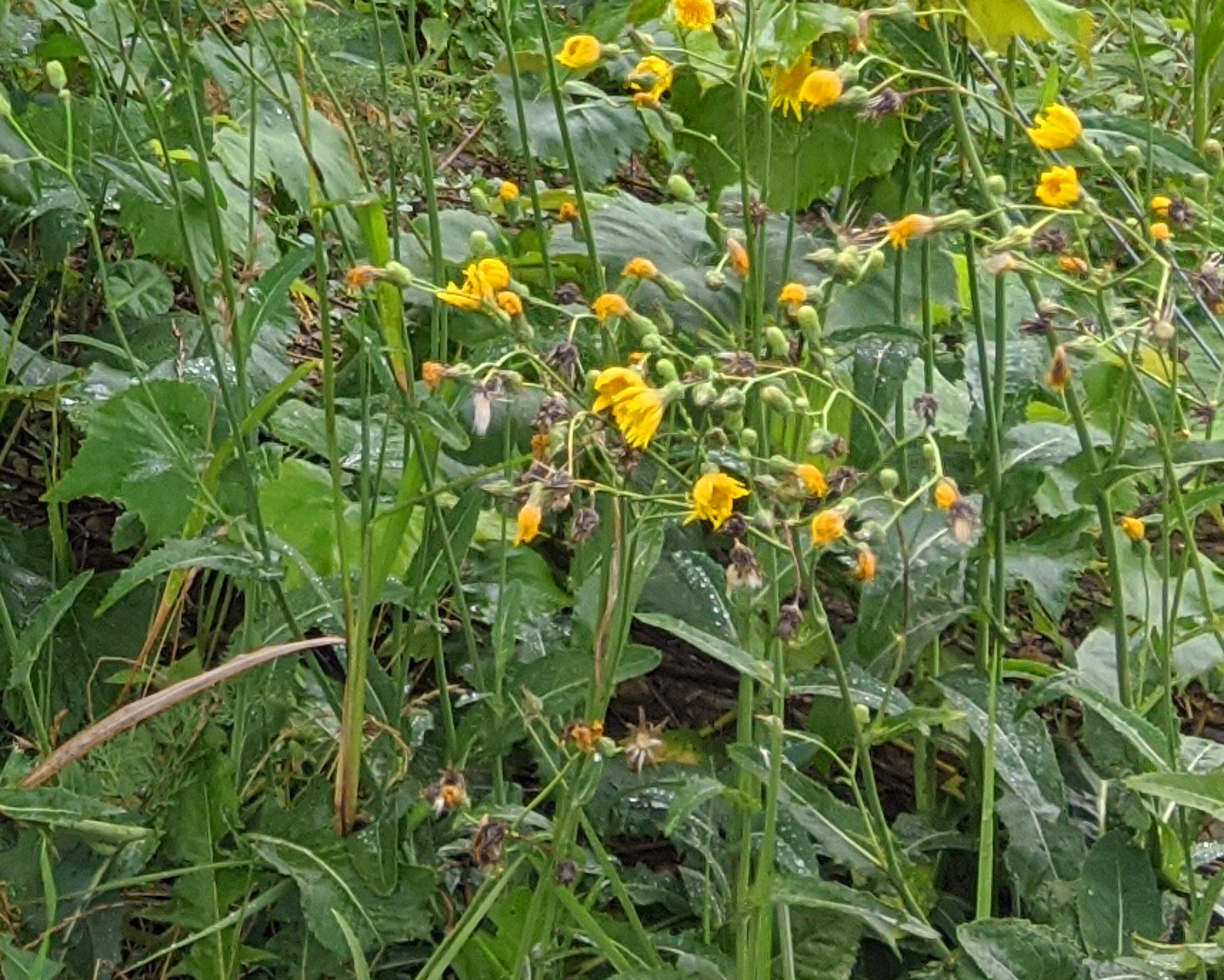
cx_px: -526
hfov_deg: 14.6
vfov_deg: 11.7
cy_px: -639
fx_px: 4493
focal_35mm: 124
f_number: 1.8
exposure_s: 1/273
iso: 41
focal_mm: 4.44
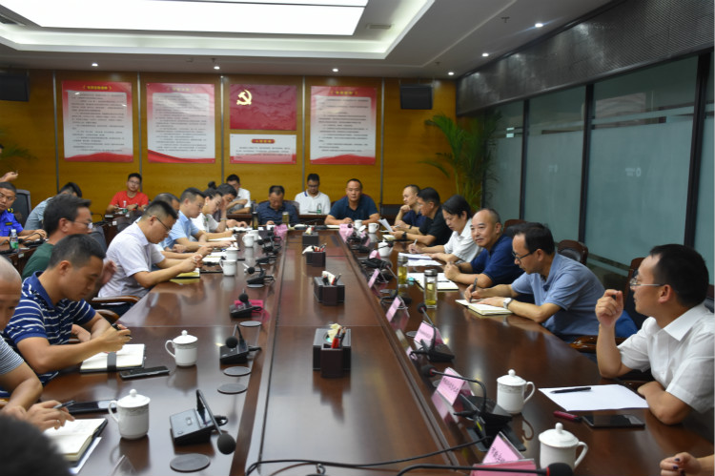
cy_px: 238
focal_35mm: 34
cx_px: 358
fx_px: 685
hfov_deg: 55.1
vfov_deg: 38.3
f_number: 4
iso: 800
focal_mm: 23
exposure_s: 1/60
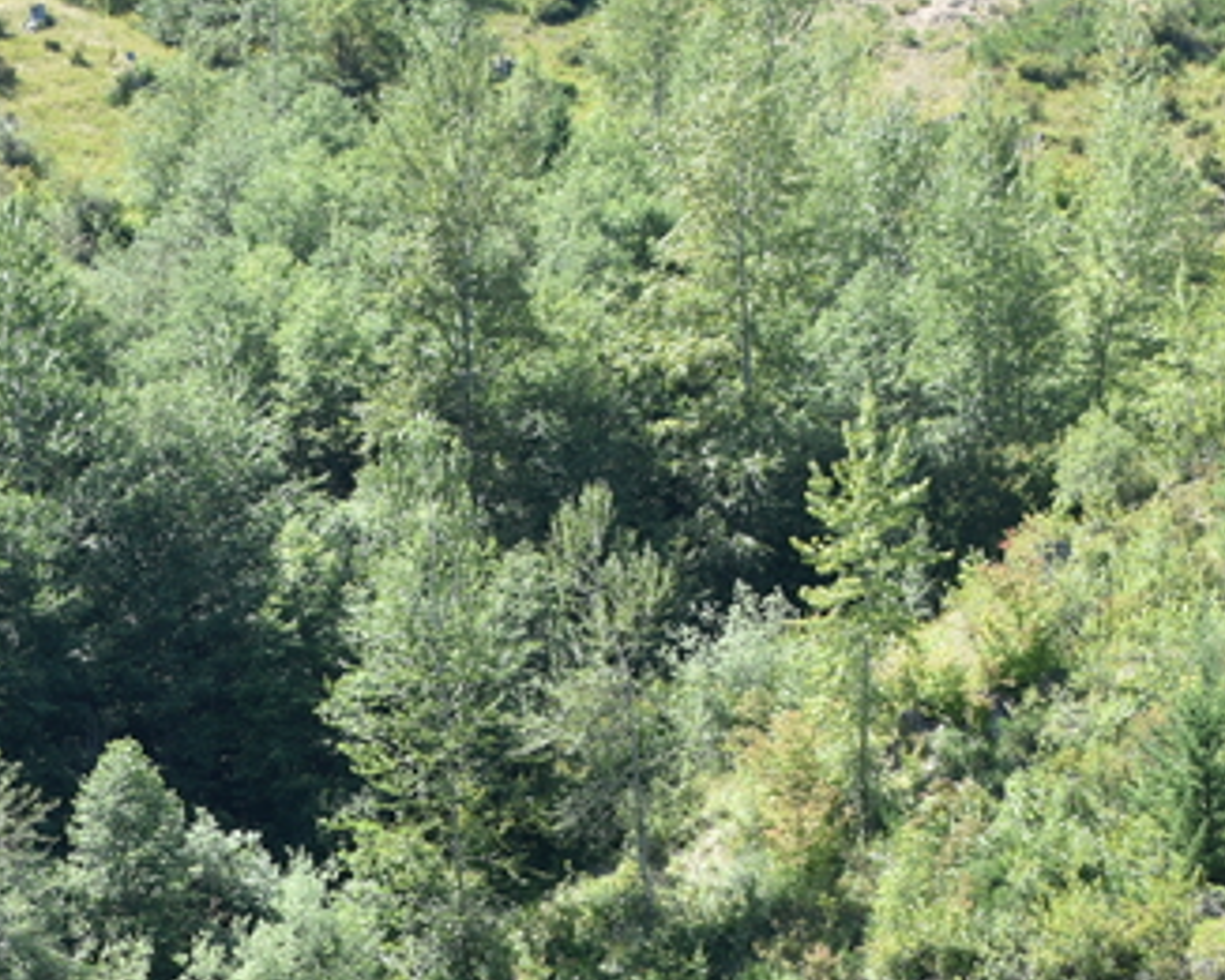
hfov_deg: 16.2
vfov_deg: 12.8
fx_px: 4279
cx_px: 233
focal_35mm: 118
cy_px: 1111
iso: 100
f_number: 5.6
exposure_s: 1/125
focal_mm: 32
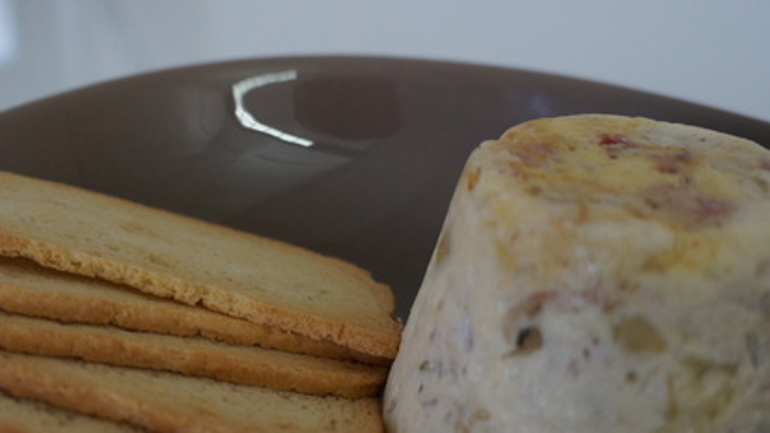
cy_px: 277
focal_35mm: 45
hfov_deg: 44.8
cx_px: 256
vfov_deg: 26.4
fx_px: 918
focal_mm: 18
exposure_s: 1/60
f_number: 4
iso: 400
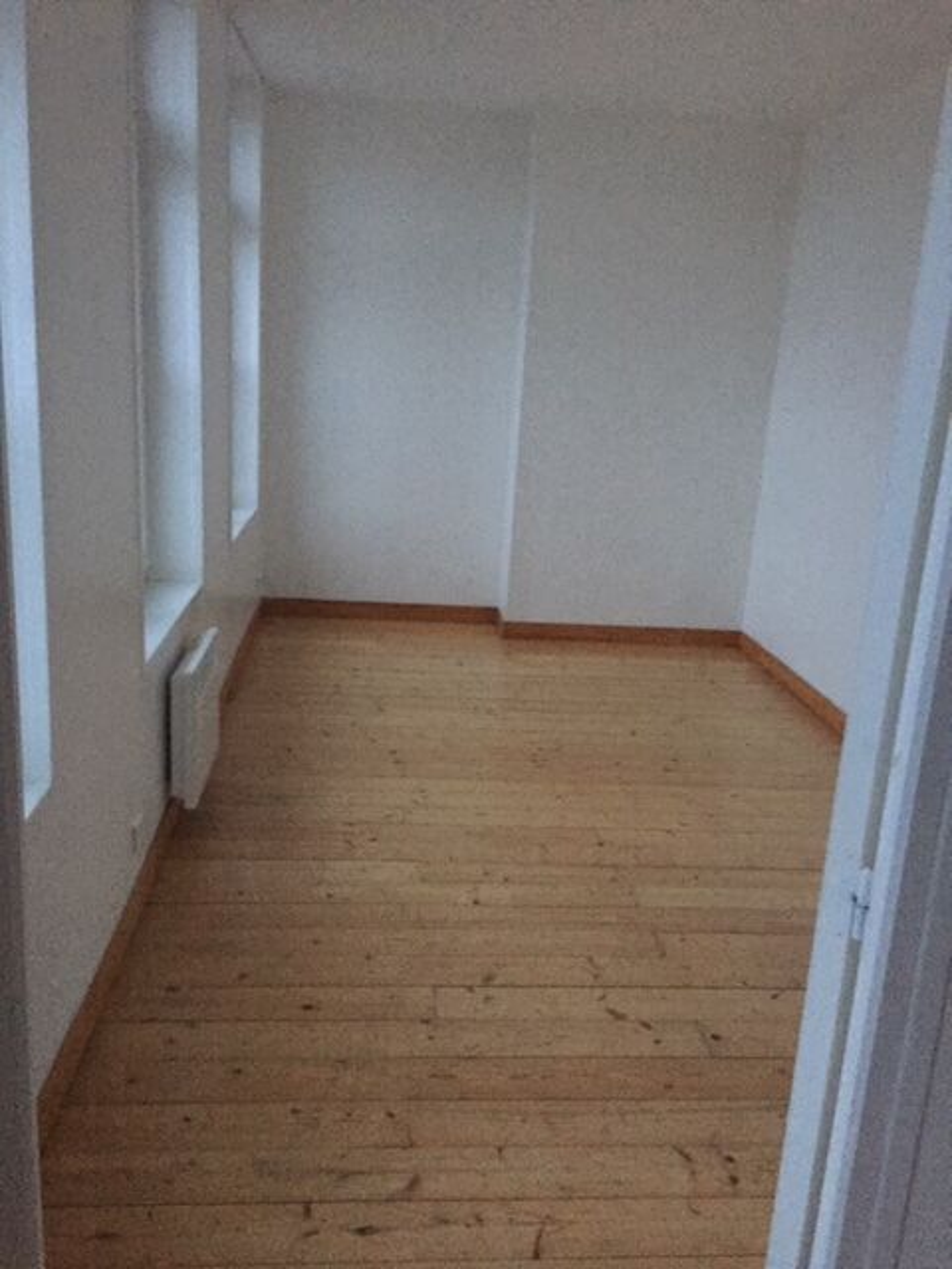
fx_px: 1063
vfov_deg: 61.7
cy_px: 634
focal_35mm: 29
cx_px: 476
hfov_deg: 48.2
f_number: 2.2
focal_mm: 4.15
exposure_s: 1/17
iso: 640
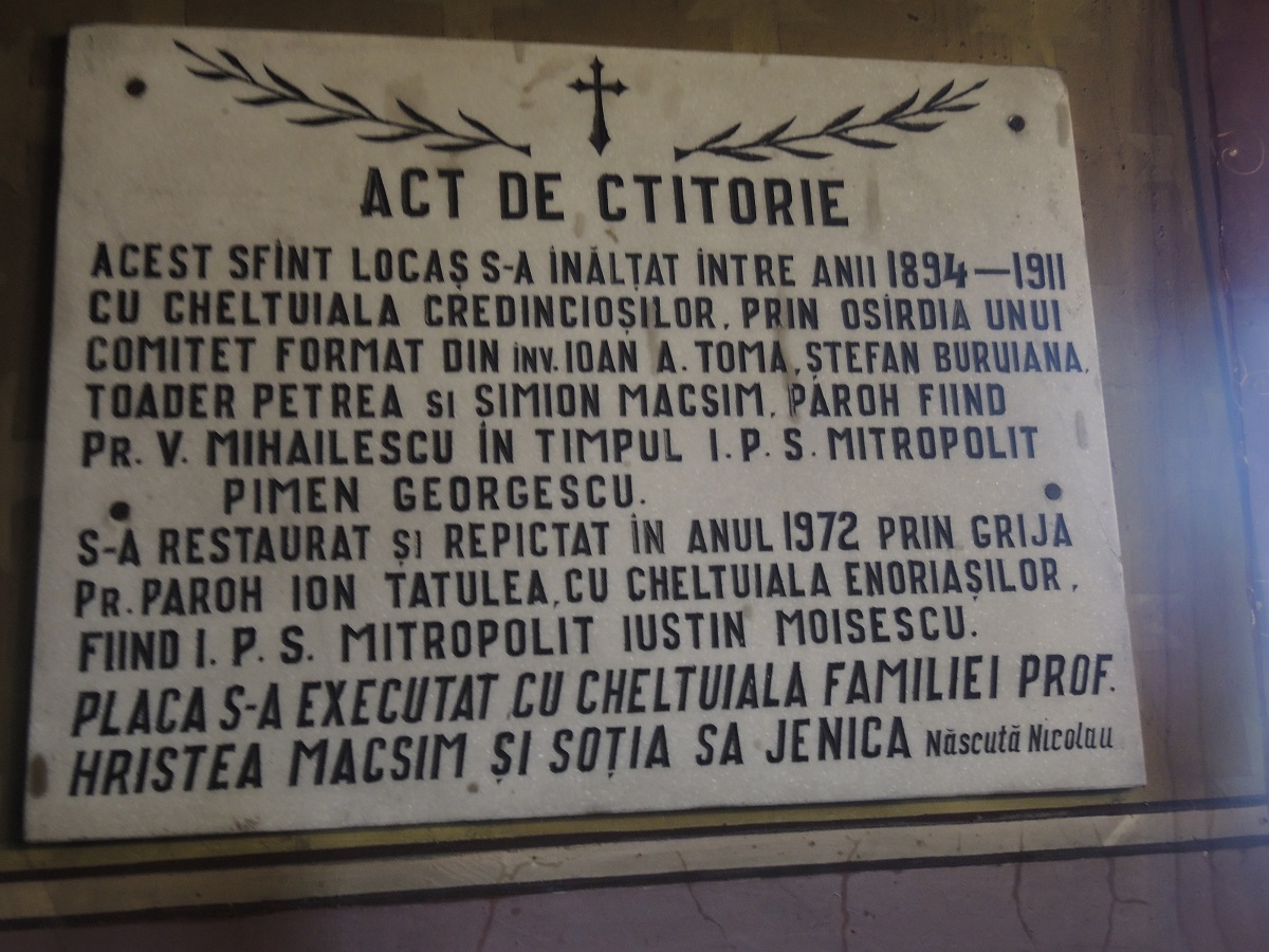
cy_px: 476
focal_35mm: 35
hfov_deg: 52.6
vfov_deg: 40.7
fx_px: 1283
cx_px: 634
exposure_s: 1/13
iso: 500
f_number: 2.2
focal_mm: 7.6
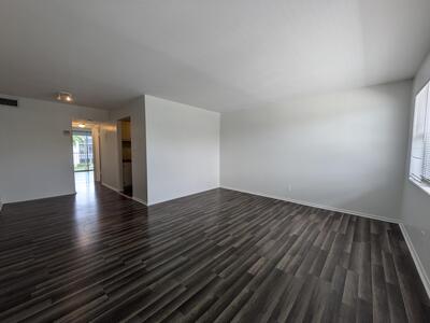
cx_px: 215
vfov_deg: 85.7
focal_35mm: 14
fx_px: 174
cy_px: 162
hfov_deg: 102.1
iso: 77
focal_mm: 1.83
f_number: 2.2
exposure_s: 1/120
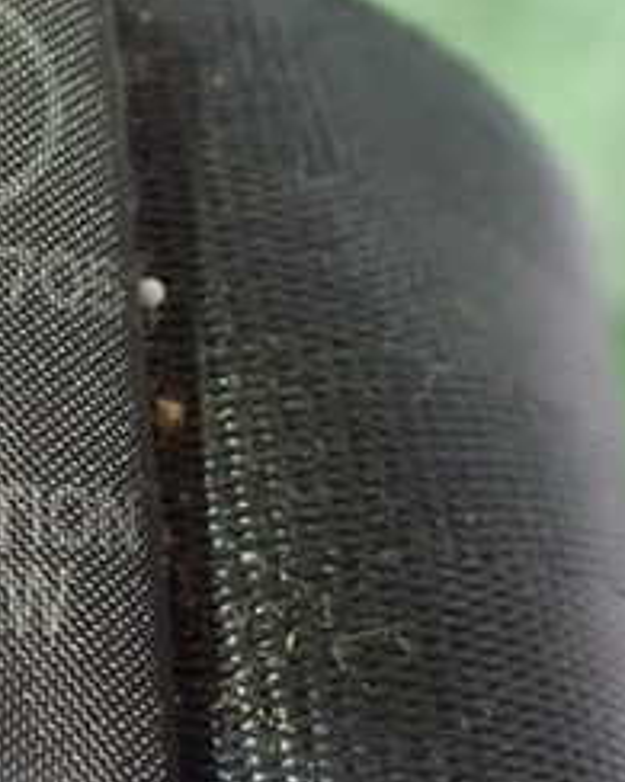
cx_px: -192
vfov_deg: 26.4
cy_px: 353
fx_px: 1666
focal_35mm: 72
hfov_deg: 19.5
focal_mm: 5.4
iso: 1600
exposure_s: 1/20
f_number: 2.3
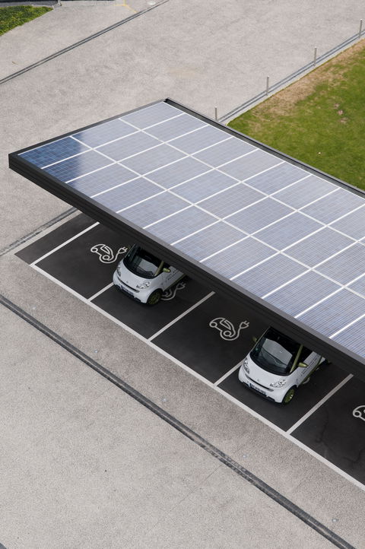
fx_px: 1028
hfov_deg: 20.1
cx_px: 182
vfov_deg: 29.9
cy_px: 274
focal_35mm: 68
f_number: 8
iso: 200
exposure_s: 1/250
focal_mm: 45
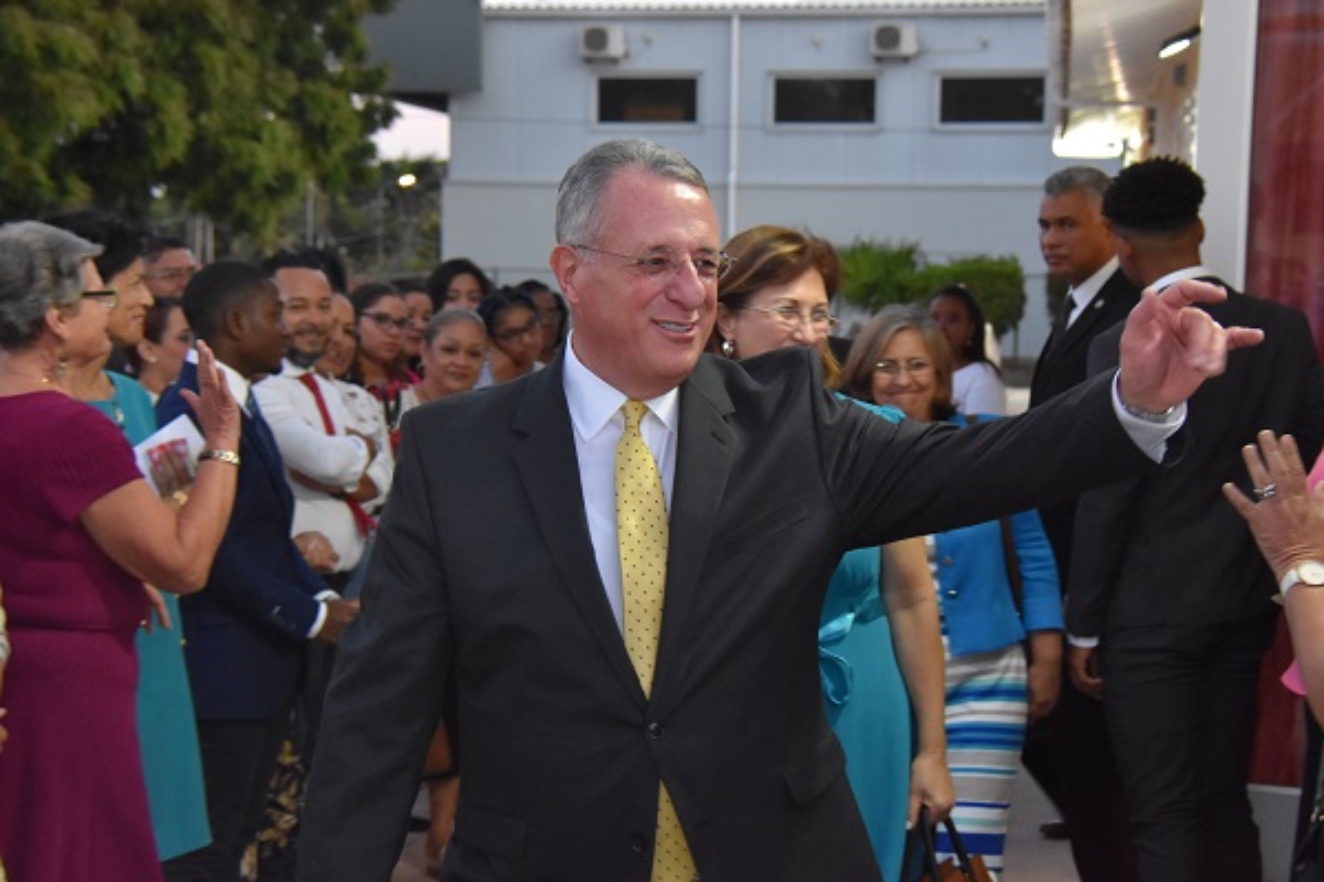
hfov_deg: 26.0
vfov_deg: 17.5
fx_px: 2868
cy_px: 441
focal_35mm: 78
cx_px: 662
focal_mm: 52
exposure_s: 1/60
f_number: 5.3
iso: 2200
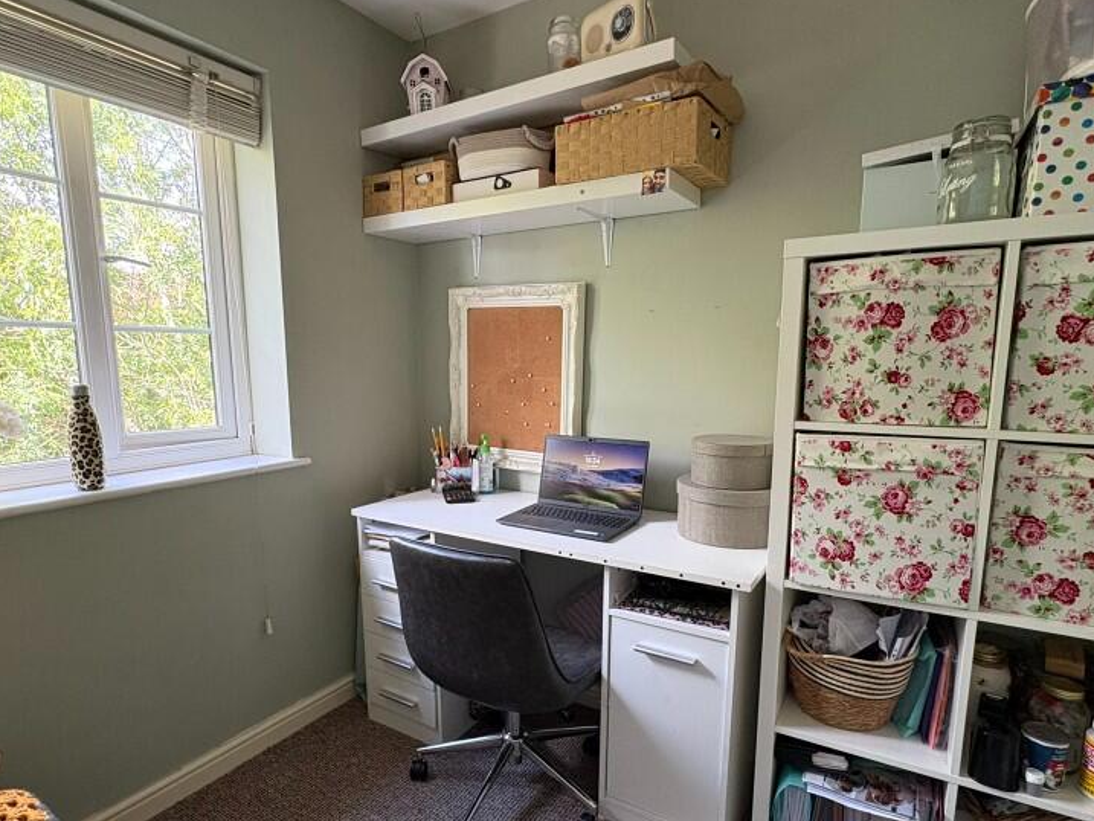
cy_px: 456
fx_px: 632
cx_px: 533
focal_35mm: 20
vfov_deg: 65.8
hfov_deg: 81.7
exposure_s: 1/60
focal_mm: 2.22
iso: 320
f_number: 2.2
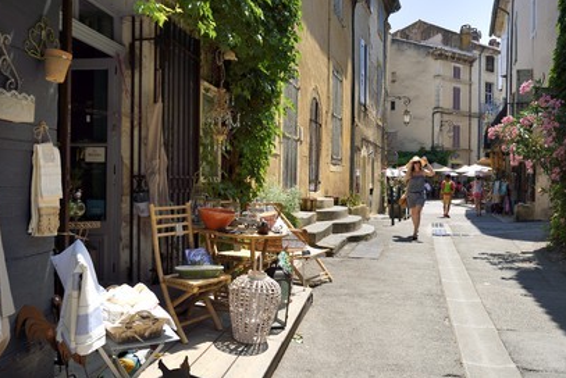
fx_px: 519
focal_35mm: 33
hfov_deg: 57.2
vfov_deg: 40.0
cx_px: 282
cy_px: 189
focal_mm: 32
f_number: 9
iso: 200
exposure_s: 1/320
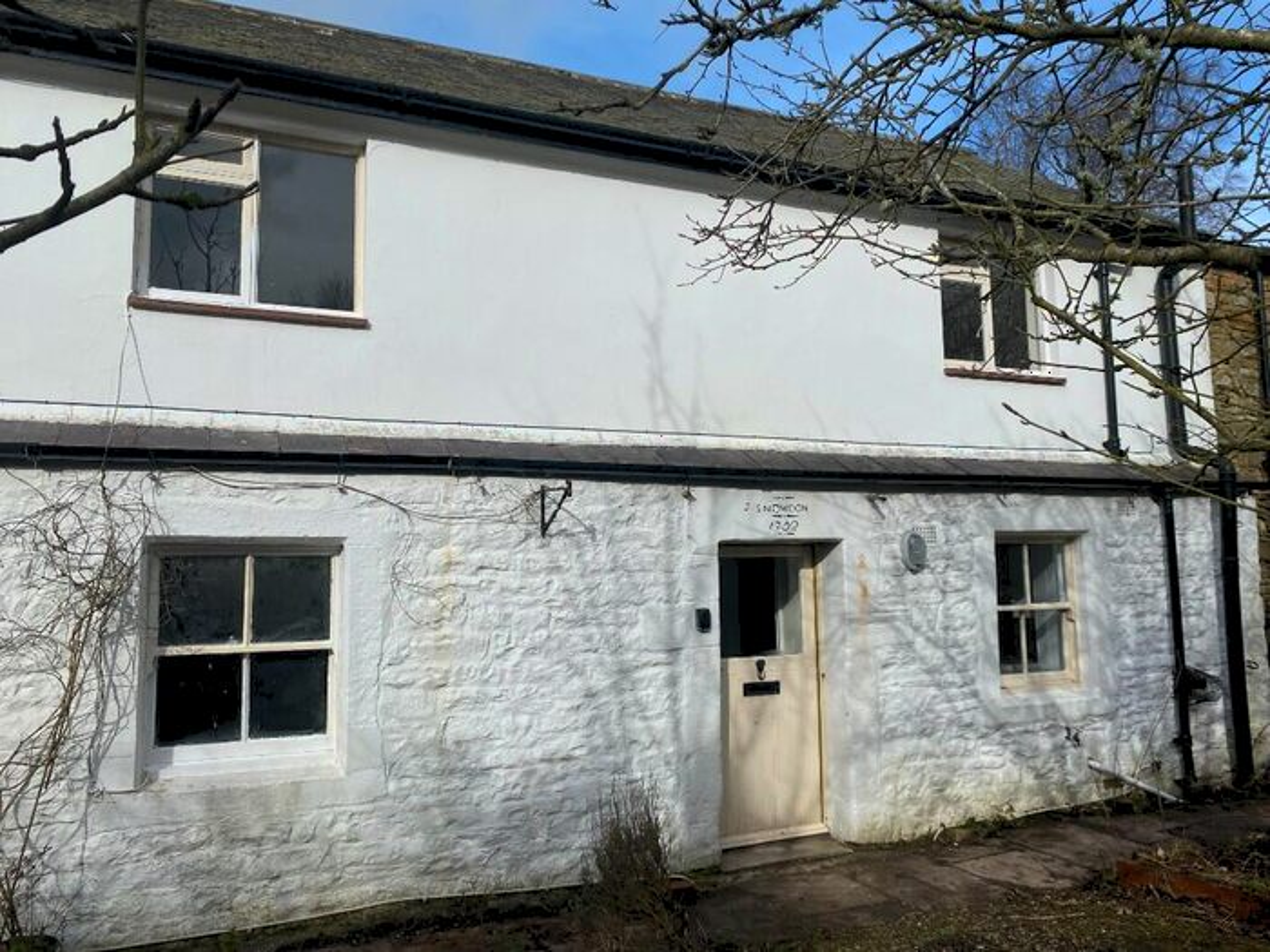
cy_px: 476
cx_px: 635
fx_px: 954
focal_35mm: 26
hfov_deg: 67.3
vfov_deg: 53.1
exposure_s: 1/3205
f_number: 1.8
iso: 32
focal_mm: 4.25
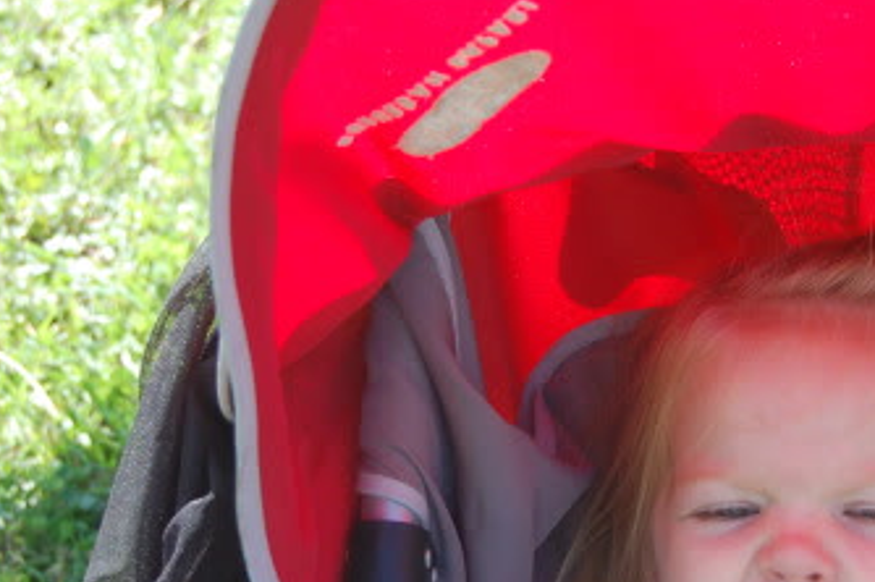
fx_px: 2647
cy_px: 416
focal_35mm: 109
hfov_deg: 18.7
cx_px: 612
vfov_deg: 12.5
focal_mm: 38
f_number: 5.6
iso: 200
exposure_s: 1/125
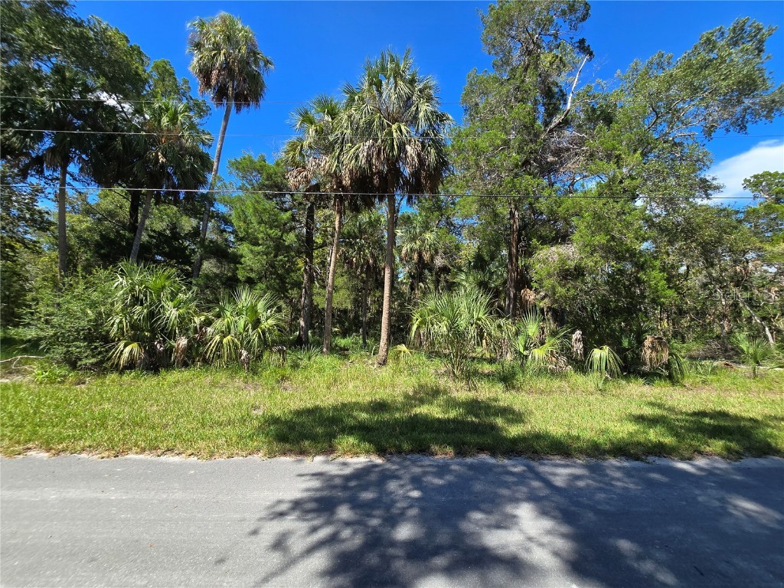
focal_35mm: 13
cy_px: 294
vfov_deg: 89.9
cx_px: 392
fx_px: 294
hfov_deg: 106.2
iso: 50
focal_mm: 2.2
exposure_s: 1/1081
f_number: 2.2
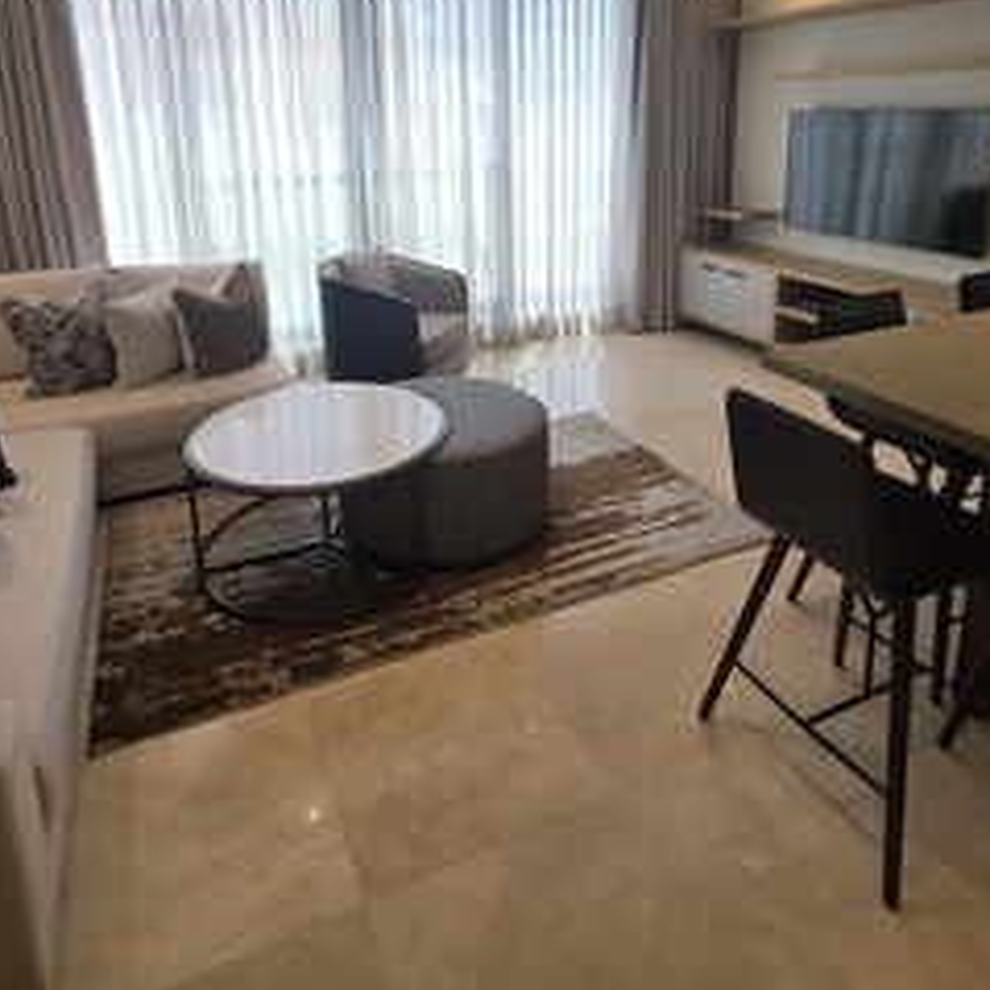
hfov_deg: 69.5
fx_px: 712
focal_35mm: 22
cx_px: 462
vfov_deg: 66.5
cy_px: 284
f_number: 1.9
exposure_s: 1/59.4
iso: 20
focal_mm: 2.2
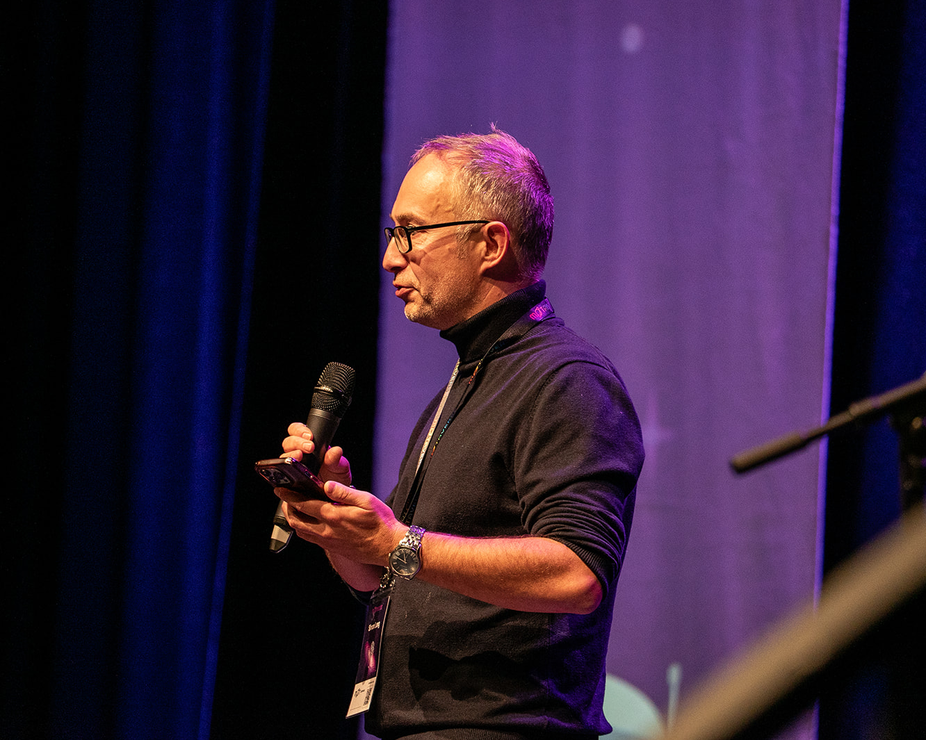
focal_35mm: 334
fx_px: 9152
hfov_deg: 5.8
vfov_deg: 4.6
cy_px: 370
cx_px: 495
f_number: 5.6
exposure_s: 1/125
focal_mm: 296
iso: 3200
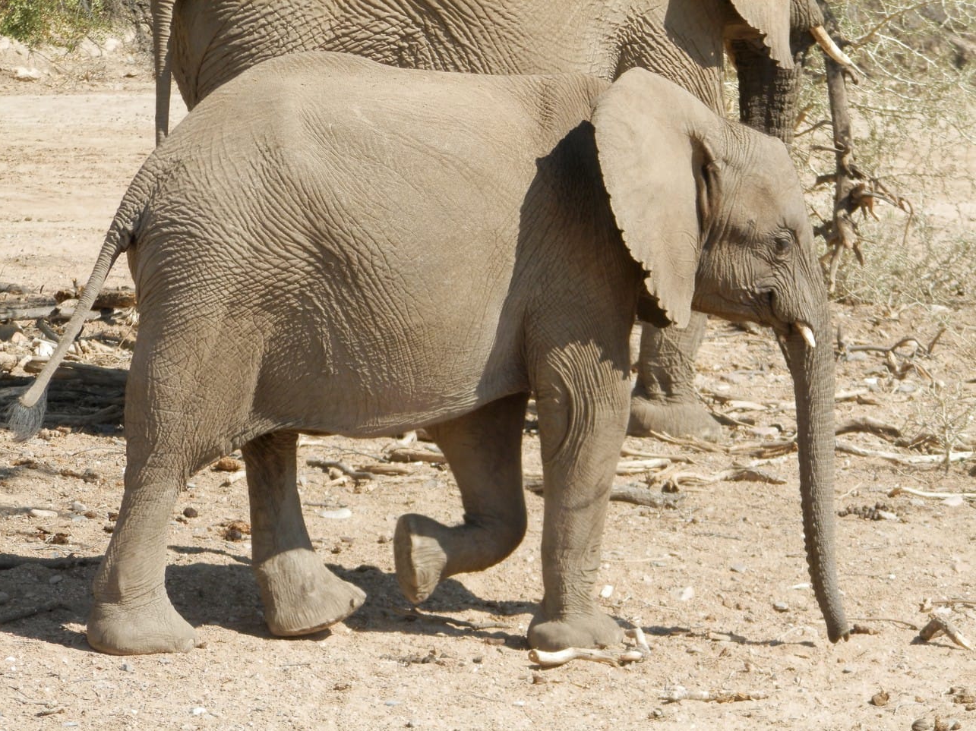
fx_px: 6342
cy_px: 367
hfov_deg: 8.8
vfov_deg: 6.6
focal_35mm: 225
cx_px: 488
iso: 80
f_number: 5.4
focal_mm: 40
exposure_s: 1/250
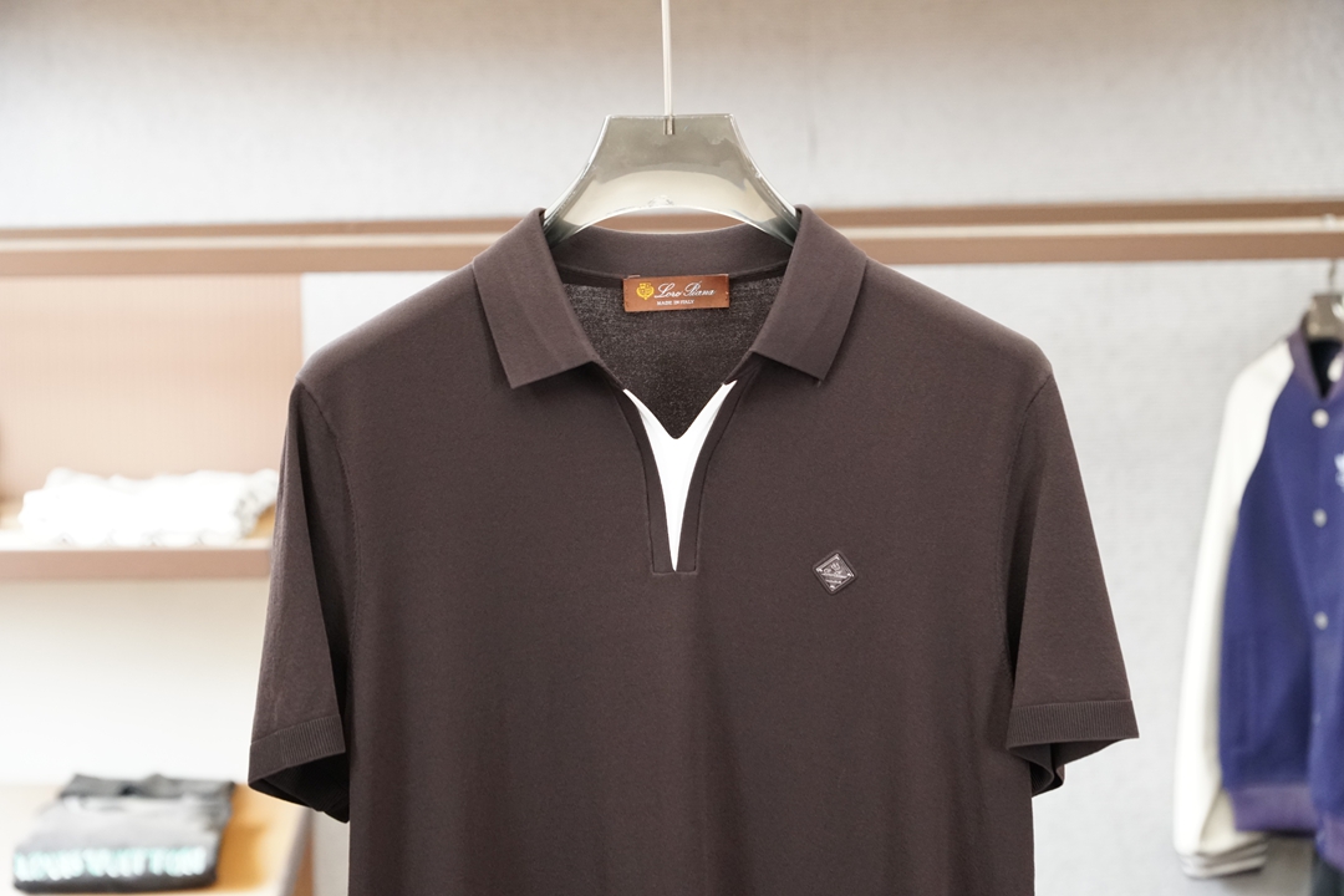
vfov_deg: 16.0
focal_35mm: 86
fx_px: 3192
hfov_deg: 23.8
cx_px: 672
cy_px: 448
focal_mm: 57
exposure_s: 1/60
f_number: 4
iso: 1600
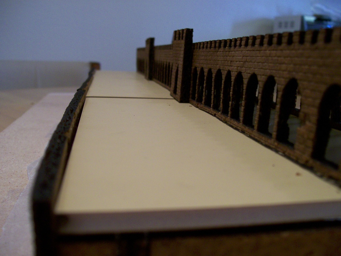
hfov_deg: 51.4
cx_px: 170
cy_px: 128
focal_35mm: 36
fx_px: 355
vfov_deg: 39.7
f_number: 2.7
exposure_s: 1/32
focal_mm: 6
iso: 149
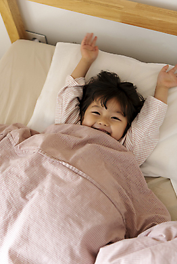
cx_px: 90
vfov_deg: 38.9
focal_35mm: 51
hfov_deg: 26.5
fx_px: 375
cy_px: 131
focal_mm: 50
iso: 400
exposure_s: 1/80
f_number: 2.8
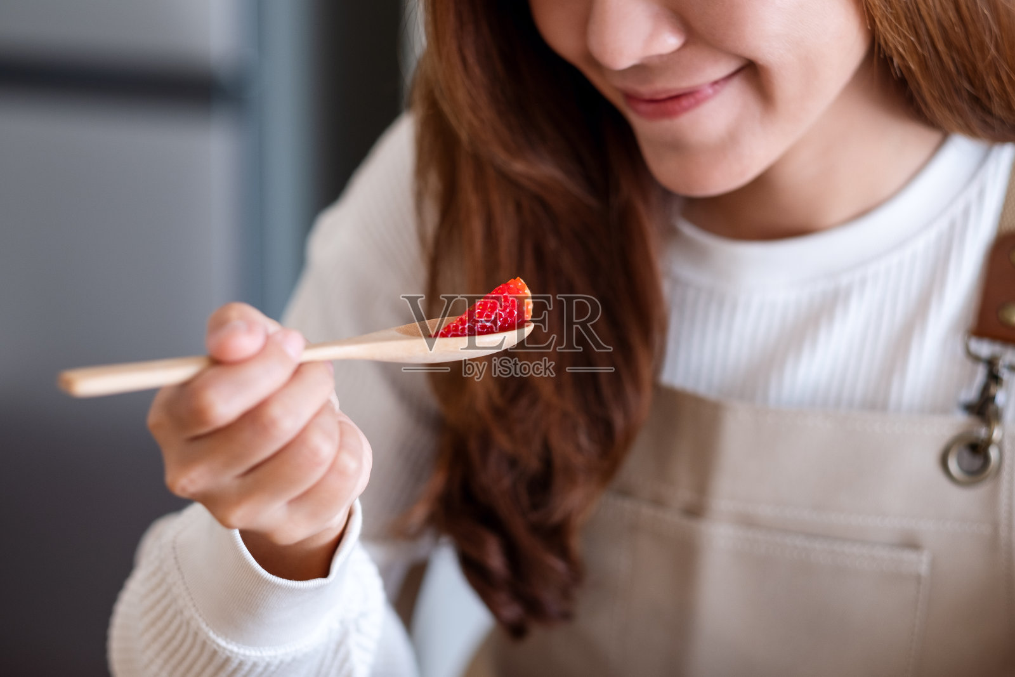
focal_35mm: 84
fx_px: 2368
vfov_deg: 16.3
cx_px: 508
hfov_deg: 24.2
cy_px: 338
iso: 250
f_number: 2
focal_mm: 56
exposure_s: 1/80
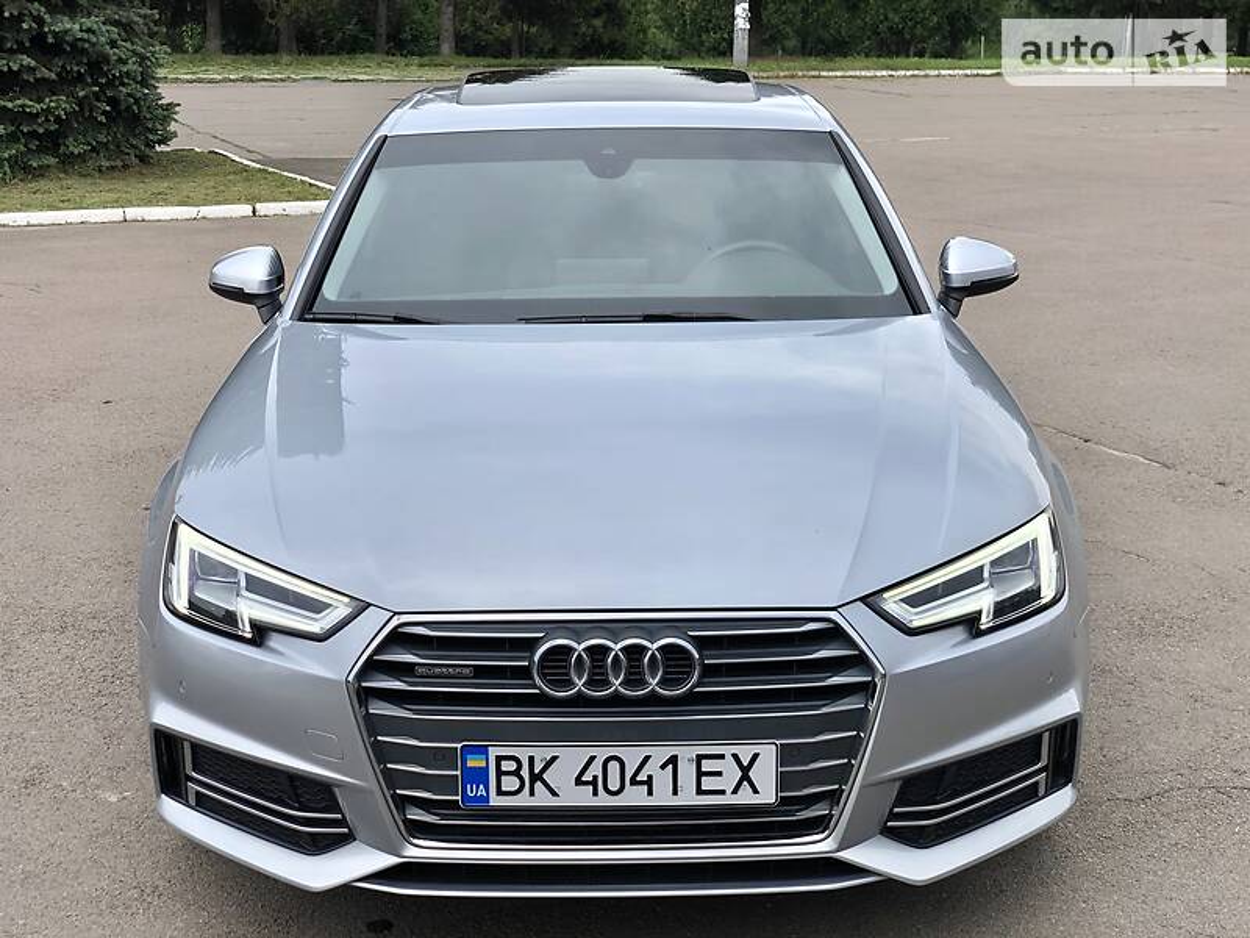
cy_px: 469
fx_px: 1878
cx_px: 625
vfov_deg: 28.0
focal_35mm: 52
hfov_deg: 36.8
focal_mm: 6
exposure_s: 1/350
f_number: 2.4
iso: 16
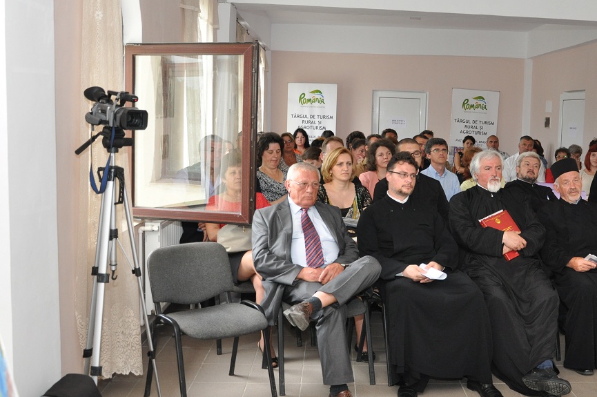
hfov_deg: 44.4
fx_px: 724
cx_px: 382
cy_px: 185
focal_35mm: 44
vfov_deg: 30.6
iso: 800
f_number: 4
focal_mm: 21
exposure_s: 1/60
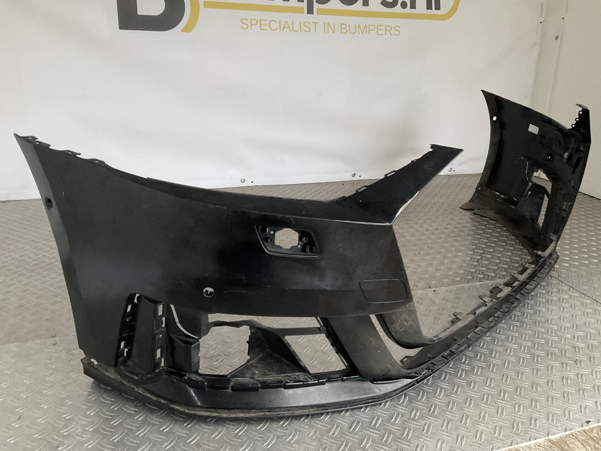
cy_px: 226
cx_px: 300
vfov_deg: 48.2
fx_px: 503
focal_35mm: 29
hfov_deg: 61.7
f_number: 1.8
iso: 320
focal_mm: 3
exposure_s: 1/33
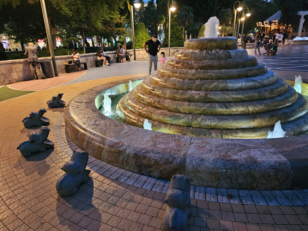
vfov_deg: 58.9
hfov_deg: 73.9
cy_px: 116
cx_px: 154
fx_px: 205
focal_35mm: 23
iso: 800
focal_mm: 6.3
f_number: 1.7
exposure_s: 1/25
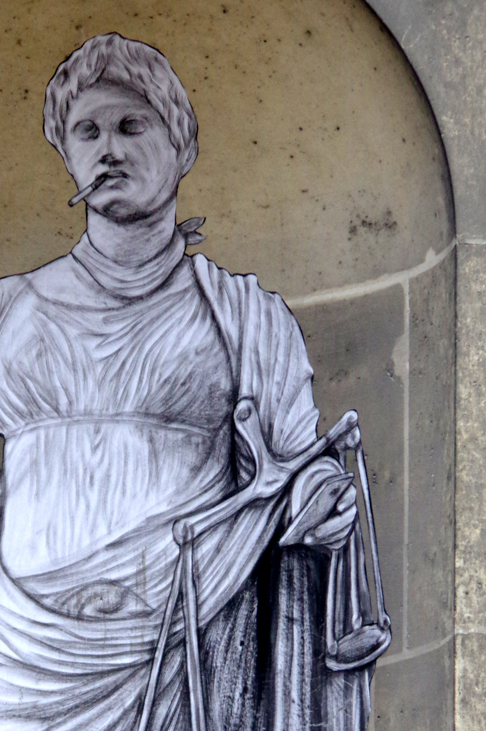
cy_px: 625
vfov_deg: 4.7
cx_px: 66
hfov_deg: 3.1
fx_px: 8945
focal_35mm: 441
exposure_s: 1/200
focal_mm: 115
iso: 800
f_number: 5.6
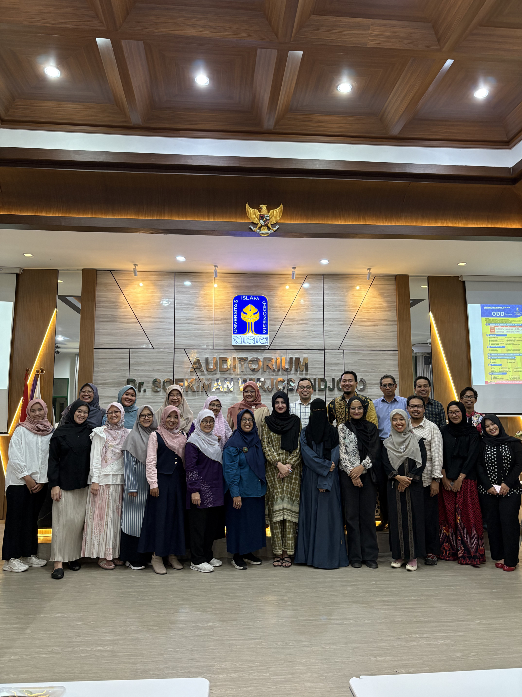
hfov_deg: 53.1
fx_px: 523
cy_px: 348
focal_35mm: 26
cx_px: 261
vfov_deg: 67.3
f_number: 1.6
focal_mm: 5.96
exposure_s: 1/50
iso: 200
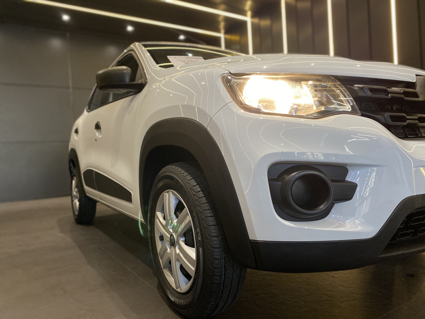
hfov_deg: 67.3
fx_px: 319
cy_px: 160
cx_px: 212
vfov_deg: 53.1
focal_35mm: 26
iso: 320
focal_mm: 4.25
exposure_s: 1/60
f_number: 1.8
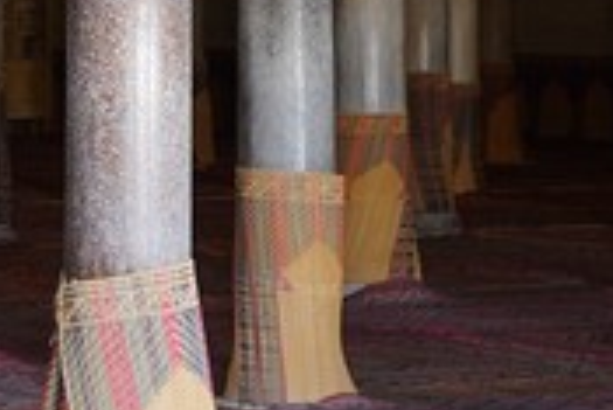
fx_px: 3732
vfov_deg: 6.3
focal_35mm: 219
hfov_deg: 9.0
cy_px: -53
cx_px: -441
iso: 800
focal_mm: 32
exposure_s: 1/60
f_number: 4
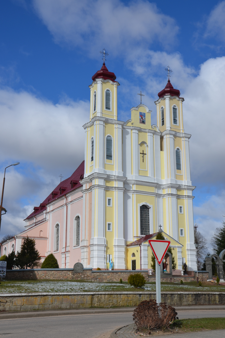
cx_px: 112
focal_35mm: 42
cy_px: 169
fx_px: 394
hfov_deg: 31.9
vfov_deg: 46.4
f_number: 10
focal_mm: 28
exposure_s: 1/400
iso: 100
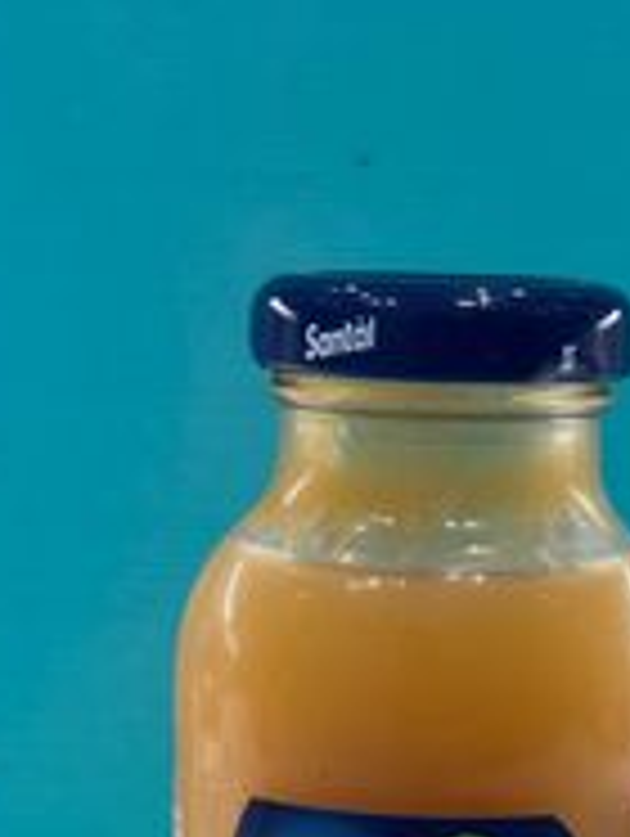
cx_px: 441
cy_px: 875
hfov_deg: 13.5
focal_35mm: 110
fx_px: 2663
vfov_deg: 17.4
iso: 80
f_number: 1.78
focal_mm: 6.76
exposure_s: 1/100
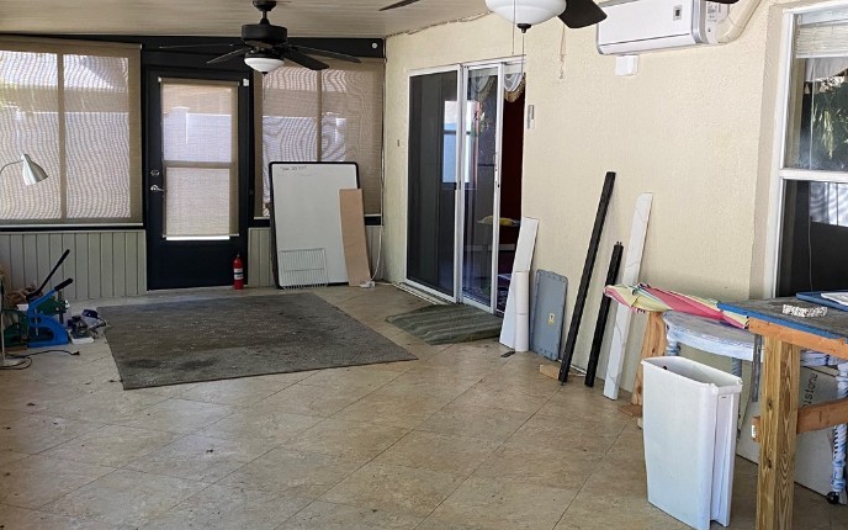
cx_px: 455
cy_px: 255
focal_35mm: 41
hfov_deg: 48.2
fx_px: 948
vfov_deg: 31.2
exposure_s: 1/88
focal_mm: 4.25
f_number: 1.8
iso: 125
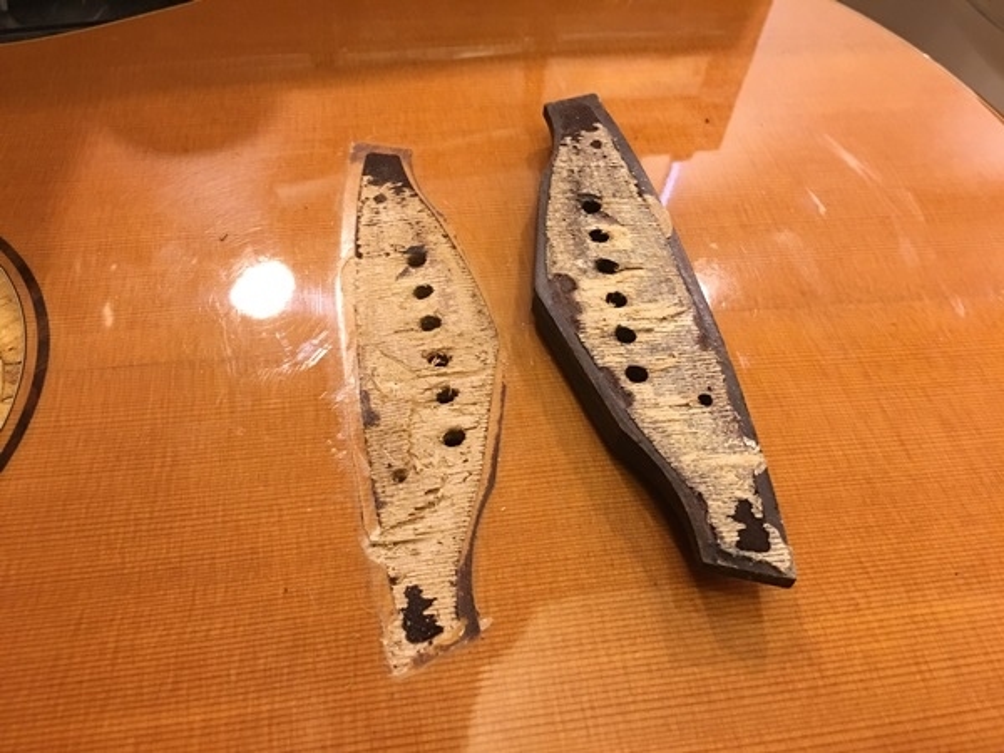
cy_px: 376
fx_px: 841
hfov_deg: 61.7
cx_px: 502
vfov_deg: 48.2
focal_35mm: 29
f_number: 2.2
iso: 100
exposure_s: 1/15
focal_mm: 4.15
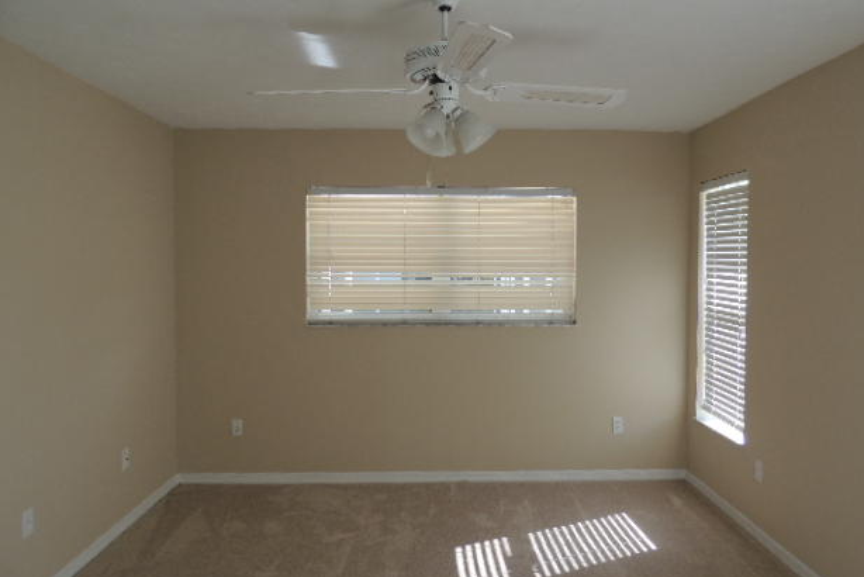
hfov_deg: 69.3
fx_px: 624
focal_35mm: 26
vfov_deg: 49.6
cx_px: 449
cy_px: 281
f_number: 3
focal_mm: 4.3
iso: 100
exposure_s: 1/60
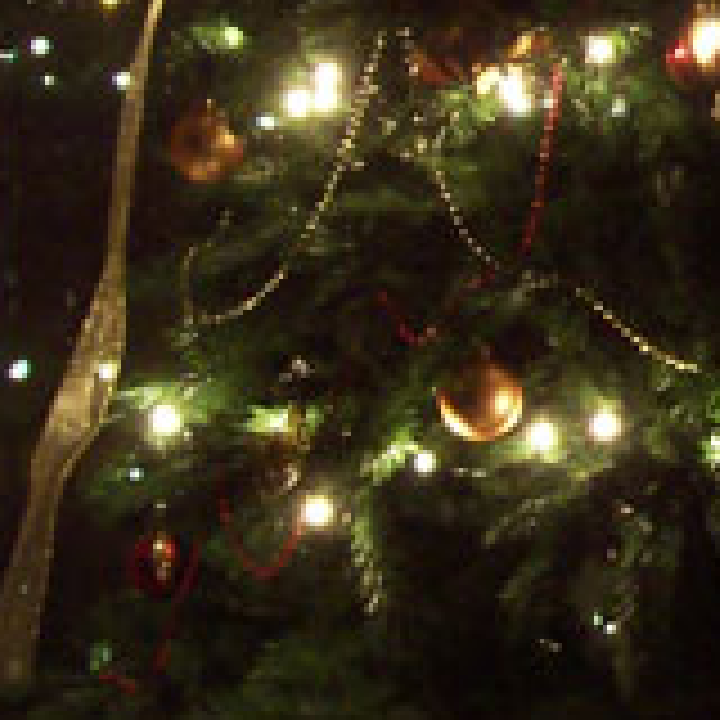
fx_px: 3365
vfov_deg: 12.1
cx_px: 990
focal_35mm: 143
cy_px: 20
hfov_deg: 11.8
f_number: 2.8
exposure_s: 1/2
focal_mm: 5.6
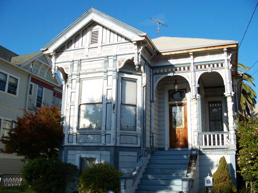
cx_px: 129
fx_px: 276
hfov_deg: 50.1
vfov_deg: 38.7
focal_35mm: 37
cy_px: 96
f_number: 4
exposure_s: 1/400
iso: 64
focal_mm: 7.8
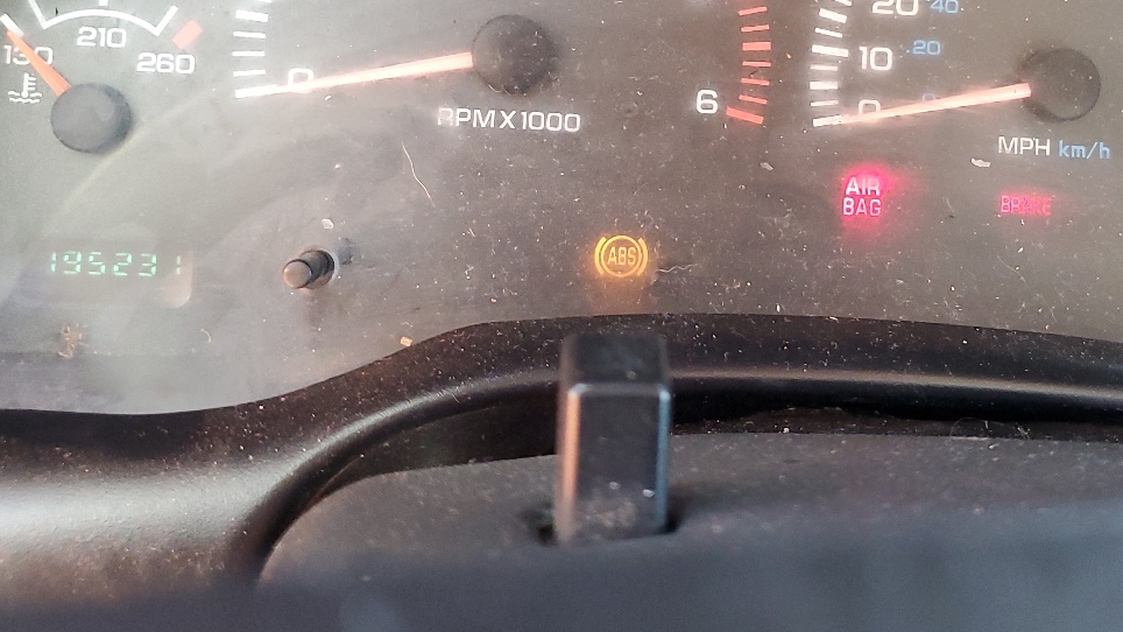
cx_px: 765
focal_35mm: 47
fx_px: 1399
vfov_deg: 24.7
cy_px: 68
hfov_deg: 43.0
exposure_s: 1/60.2
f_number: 1.5
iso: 260
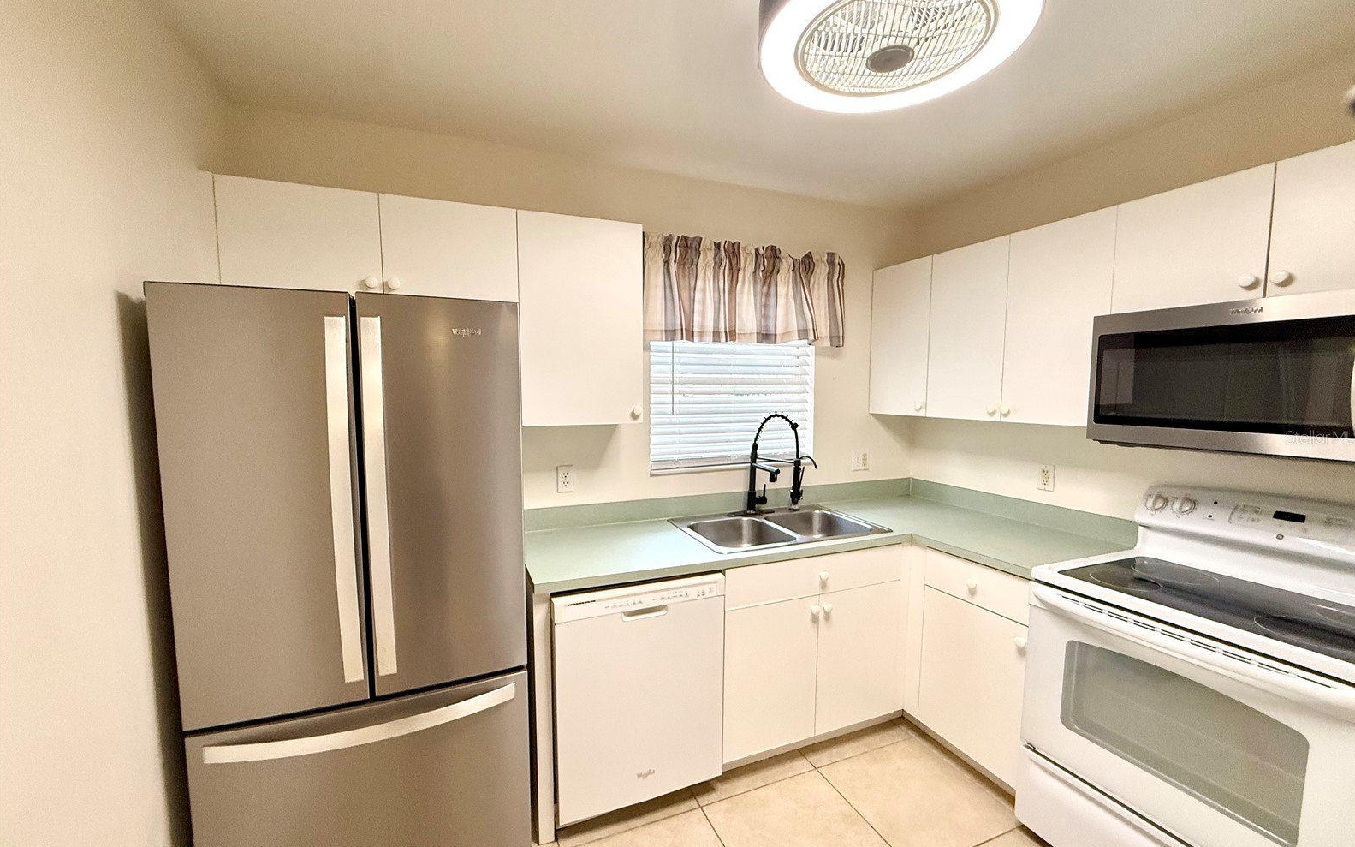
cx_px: 681
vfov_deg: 74.8
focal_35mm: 15
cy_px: 437
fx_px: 554
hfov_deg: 101.5
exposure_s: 1/120
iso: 250
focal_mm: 2.22
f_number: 2.2
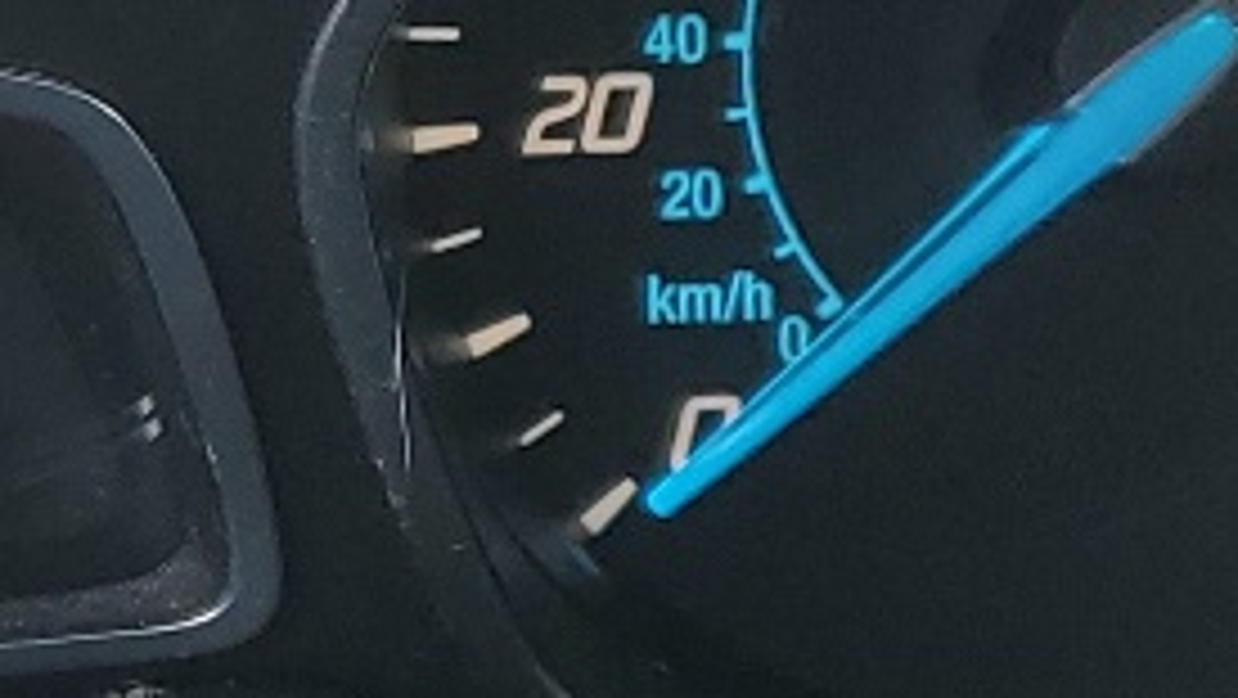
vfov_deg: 7.2
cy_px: -396
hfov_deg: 12.4
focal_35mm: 165
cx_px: -594
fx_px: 5419
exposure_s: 1/213
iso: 50
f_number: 1.5
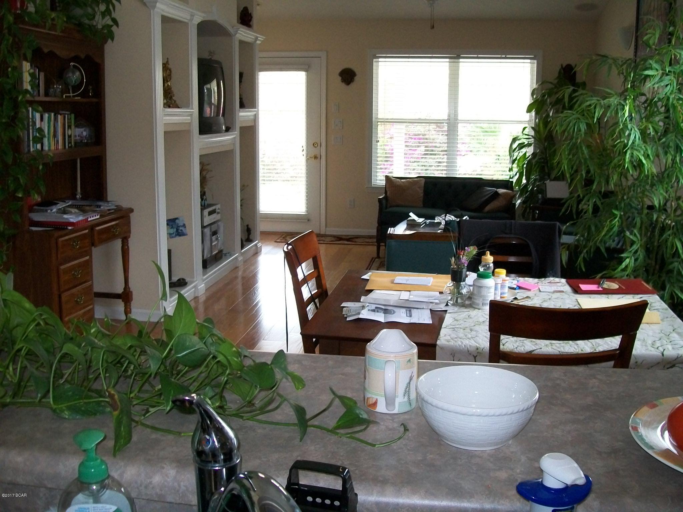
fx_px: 710
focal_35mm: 36
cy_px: 256
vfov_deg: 39.7
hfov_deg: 51.4
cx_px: 342
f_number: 2.7
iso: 160
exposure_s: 1/60
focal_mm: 6
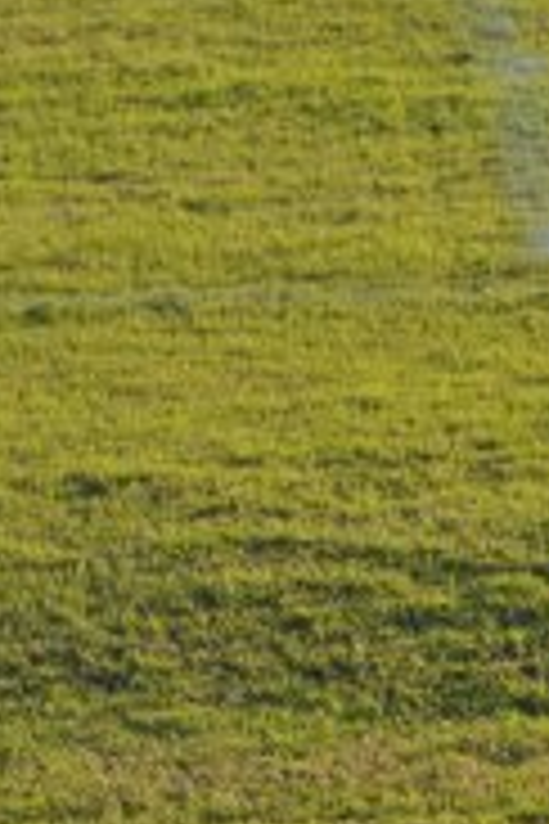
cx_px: 871
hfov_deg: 1.4
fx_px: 22461
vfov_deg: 2.1
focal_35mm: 982
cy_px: 284
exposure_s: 1/250
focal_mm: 200
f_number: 8
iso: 200
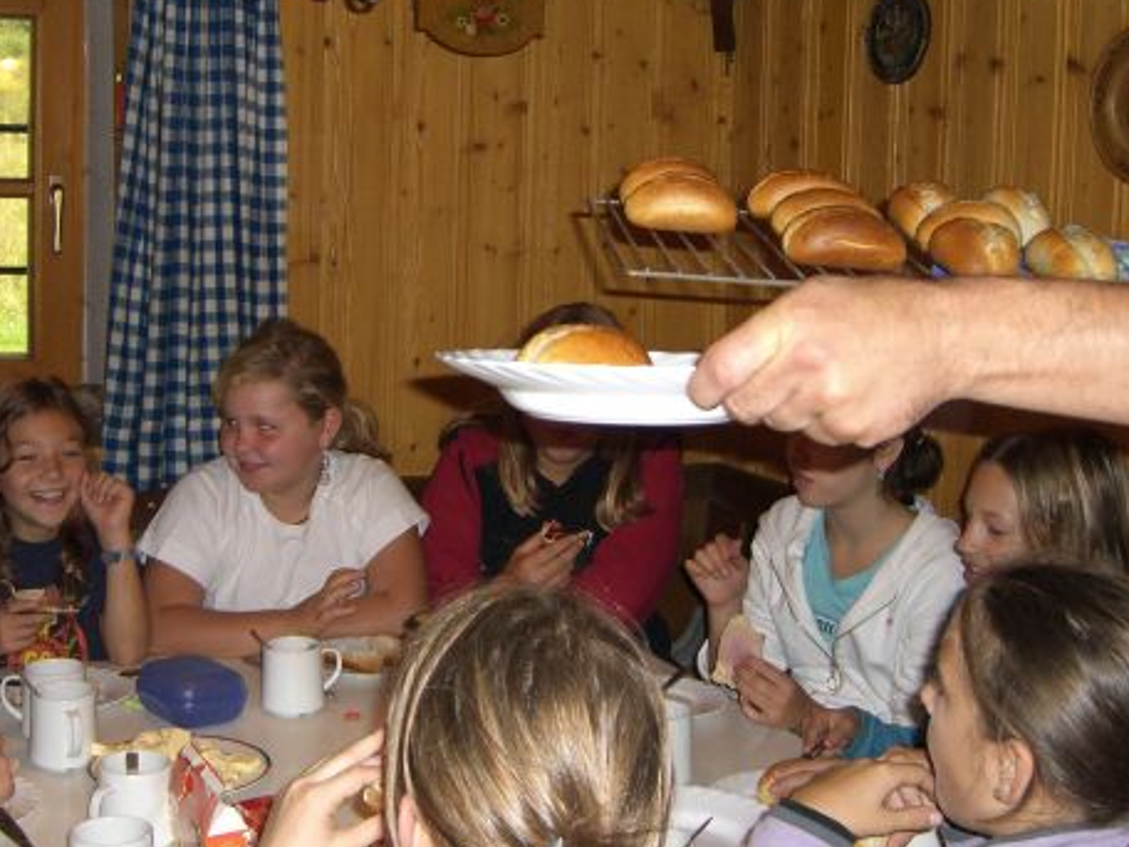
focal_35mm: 50
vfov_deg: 29.1
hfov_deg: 38.0
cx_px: 448
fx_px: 1631
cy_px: 364
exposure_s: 1/60
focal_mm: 7.9
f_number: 2.8
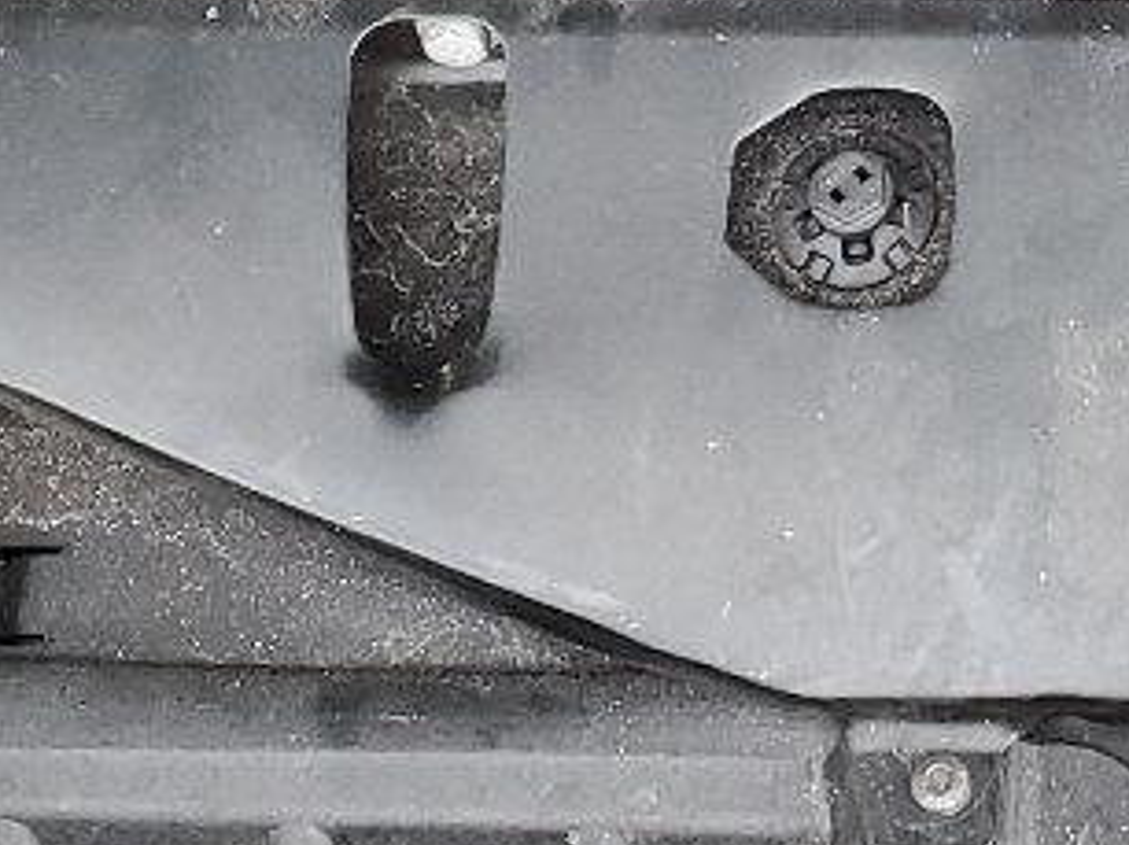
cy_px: -963
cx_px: 1443
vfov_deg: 9.9
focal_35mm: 136
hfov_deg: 14.0
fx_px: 4432
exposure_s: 1/60.2
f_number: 1.5
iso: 85
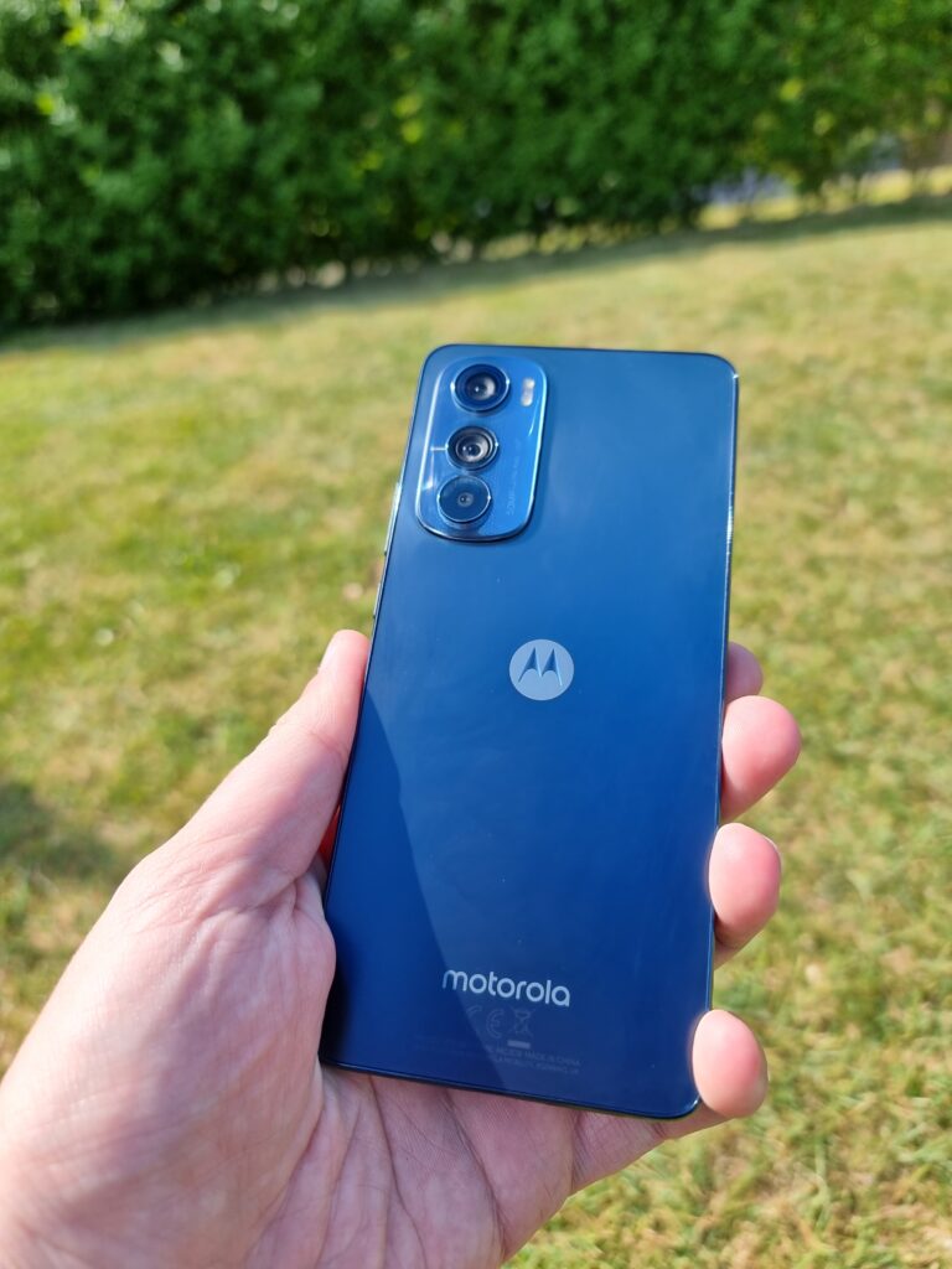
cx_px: 476
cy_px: 634
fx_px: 880
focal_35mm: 24
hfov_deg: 56.8
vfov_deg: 71.6
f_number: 1.8
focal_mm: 6.7
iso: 50
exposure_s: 1/319
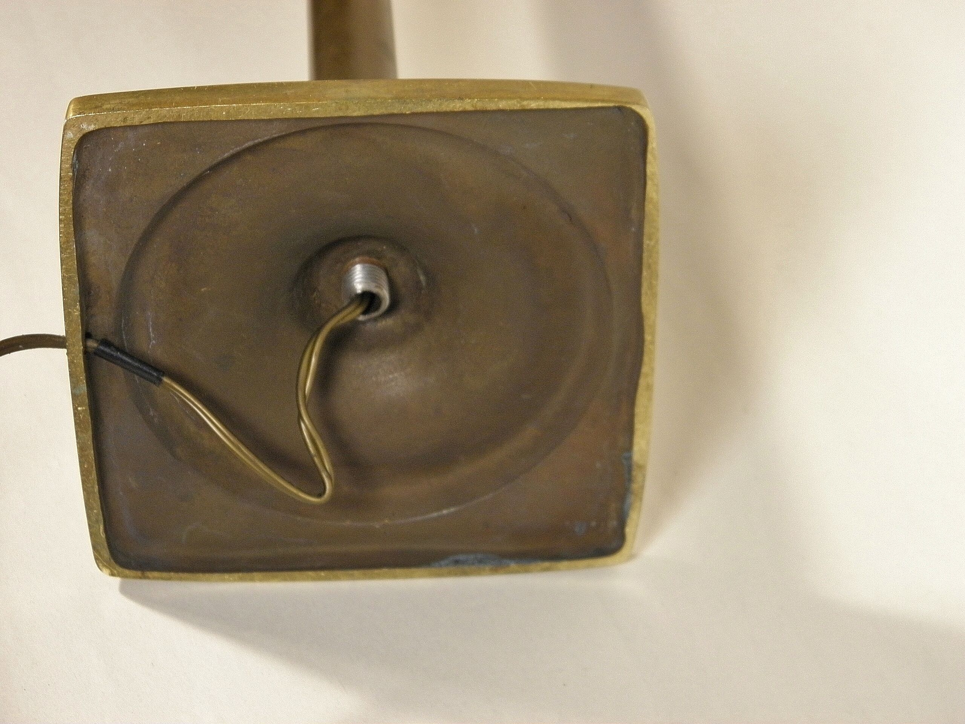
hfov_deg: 18.5
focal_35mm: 106
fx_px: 2955
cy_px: 362
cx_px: 482
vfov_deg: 14.0
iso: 200
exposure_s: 1/20
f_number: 4.7
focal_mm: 19
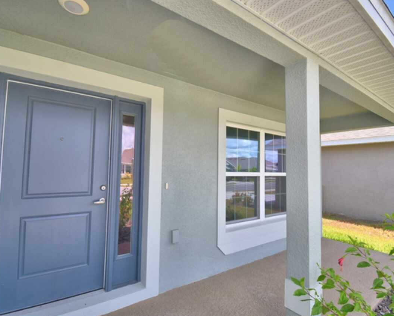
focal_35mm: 17
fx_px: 198
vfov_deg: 77.0
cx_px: 188
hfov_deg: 89.6
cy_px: 158
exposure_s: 1/500
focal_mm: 10
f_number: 4.5
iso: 160
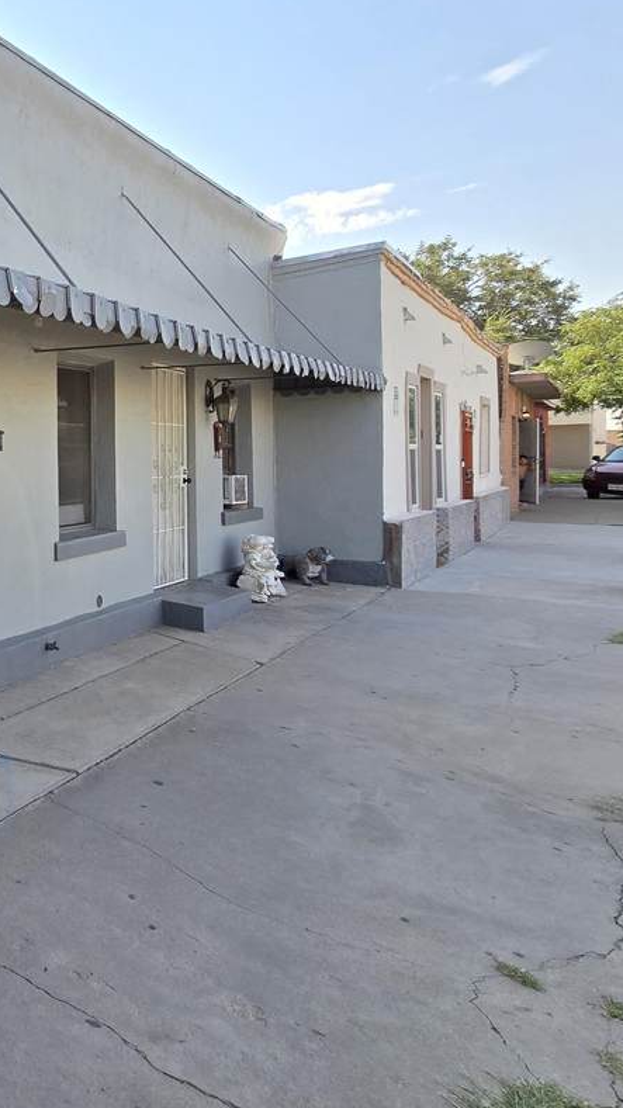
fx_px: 676
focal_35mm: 23
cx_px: -232
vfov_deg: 78.3
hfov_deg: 32.7
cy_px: 478
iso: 50
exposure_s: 1/686
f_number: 2.2
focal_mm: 2.2
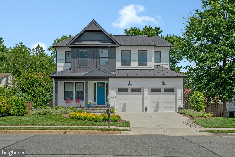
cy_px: 78
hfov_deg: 55.8
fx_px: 222
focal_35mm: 34
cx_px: 118
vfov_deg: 38.9
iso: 1250
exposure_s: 1/1600
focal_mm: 34
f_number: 7.1
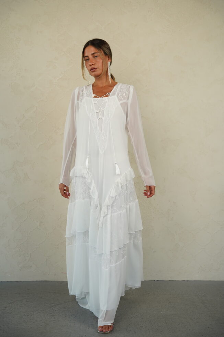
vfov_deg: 44.0
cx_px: 112
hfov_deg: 30.1
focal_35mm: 45
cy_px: 168
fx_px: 416
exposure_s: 1/320
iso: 640
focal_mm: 44.6
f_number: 4
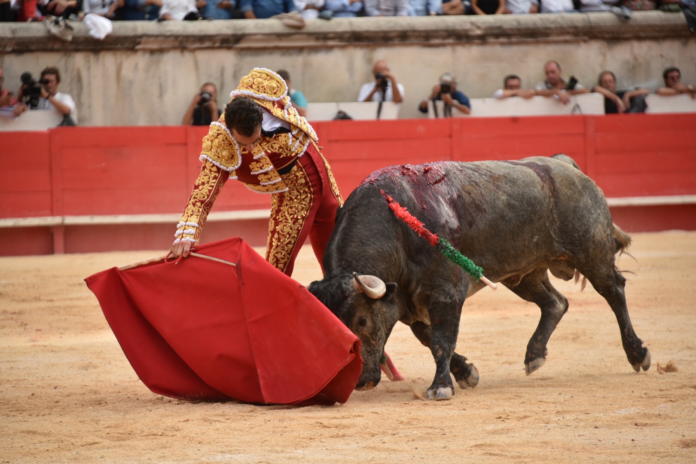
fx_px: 4060
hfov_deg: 9.8
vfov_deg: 6.5
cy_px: 232
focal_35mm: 210
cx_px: 348
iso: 1100
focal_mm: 210
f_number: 5.6
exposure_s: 1/640
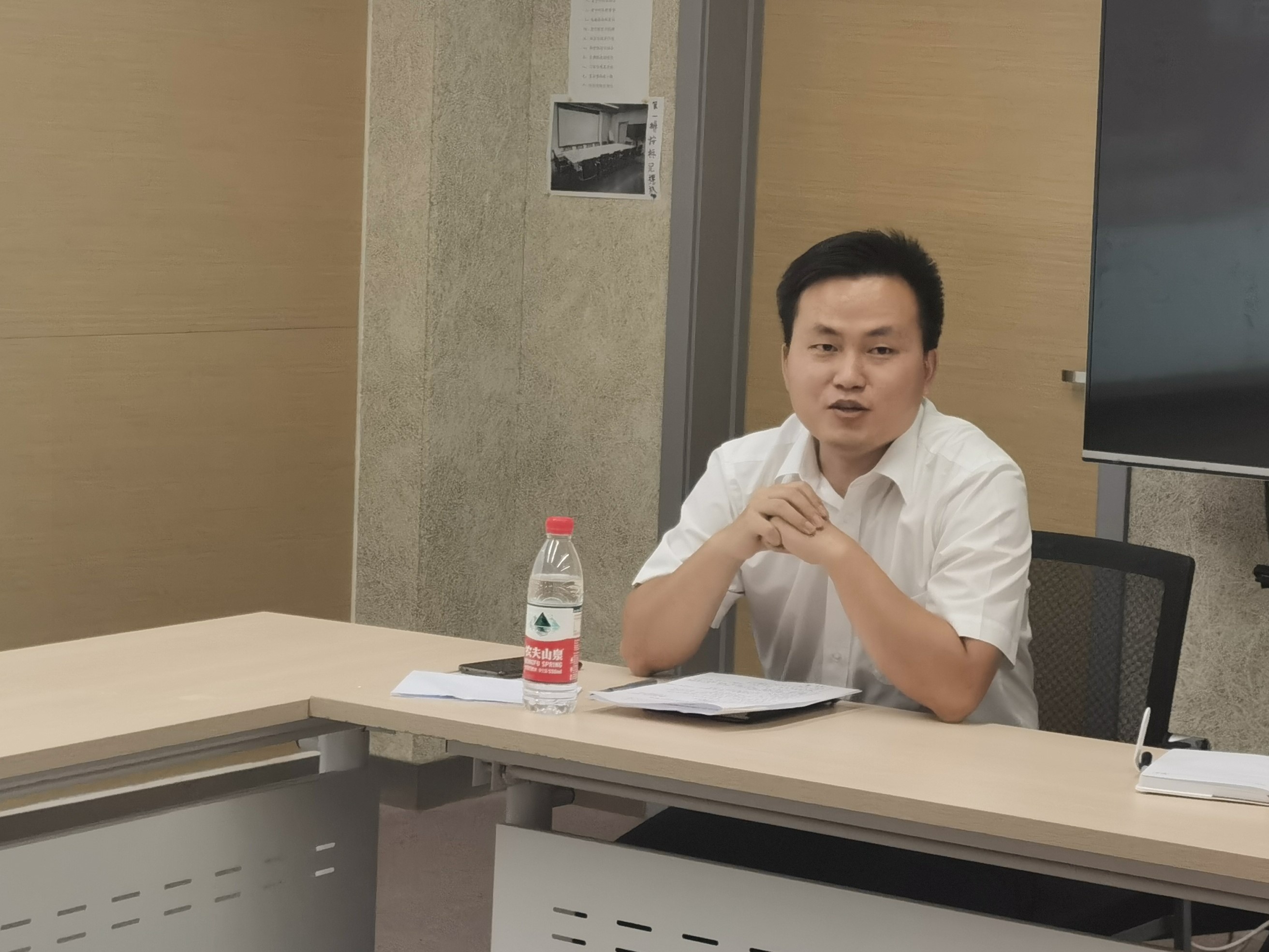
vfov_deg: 21.9
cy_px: 476
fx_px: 2456
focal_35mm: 67
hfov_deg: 29.0
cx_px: 634
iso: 125
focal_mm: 5.56
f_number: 1.6
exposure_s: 1/60
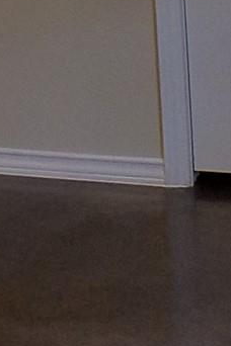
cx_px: -208
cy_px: -323
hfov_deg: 8.1
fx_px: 1559
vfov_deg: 11.5
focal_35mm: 162
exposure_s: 1/60
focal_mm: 4.2
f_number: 1.7
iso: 80
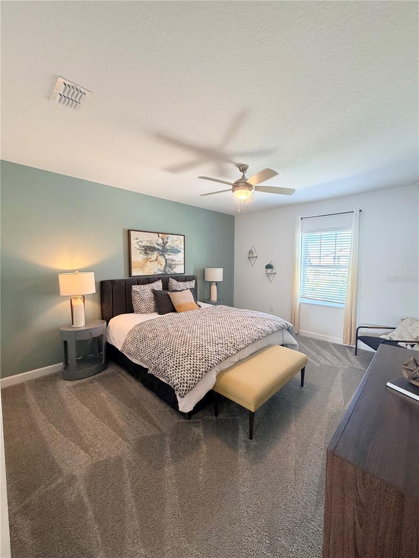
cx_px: 210
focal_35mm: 14
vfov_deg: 102.1
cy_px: 279
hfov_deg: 85.7
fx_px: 226
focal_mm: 2.22
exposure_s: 1/60
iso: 200
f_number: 2.2
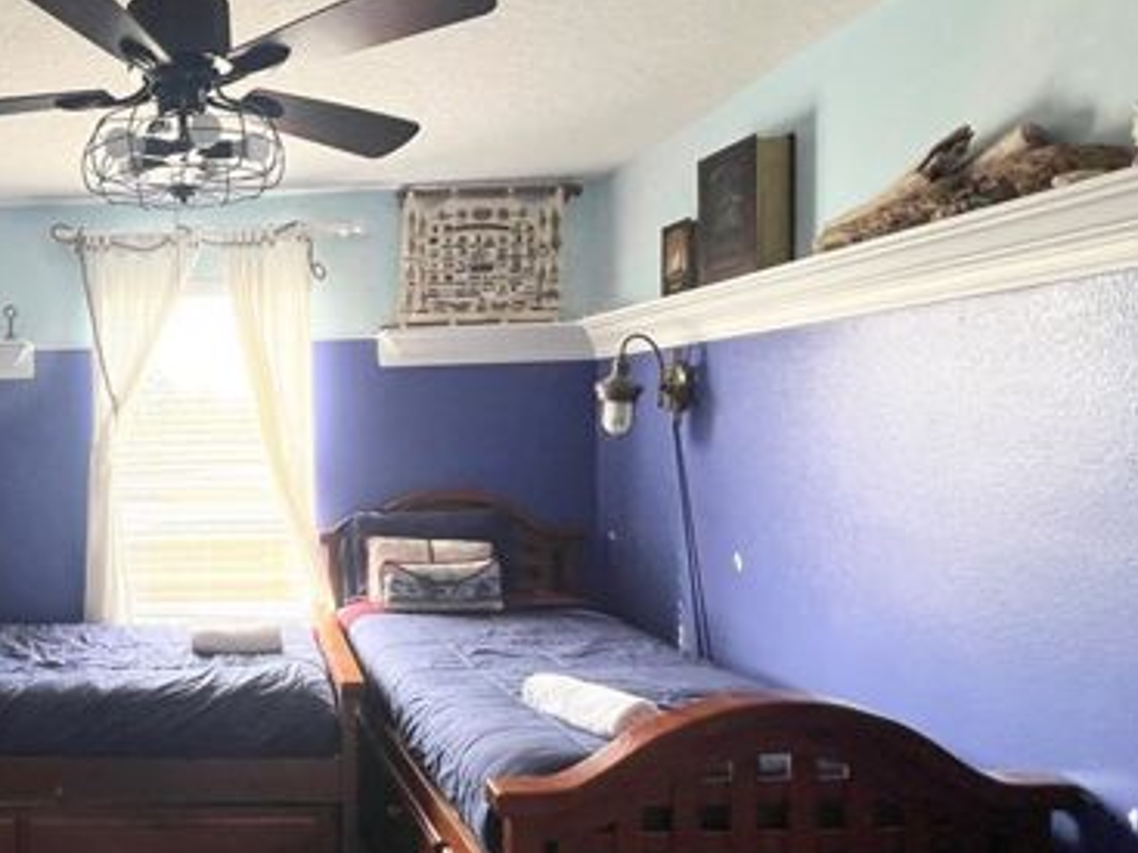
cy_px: 465
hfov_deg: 61.1
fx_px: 822
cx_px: 163
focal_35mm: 25
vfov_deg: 54.8
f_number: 1.8
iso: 64
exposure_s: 1/99
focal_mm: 1.57
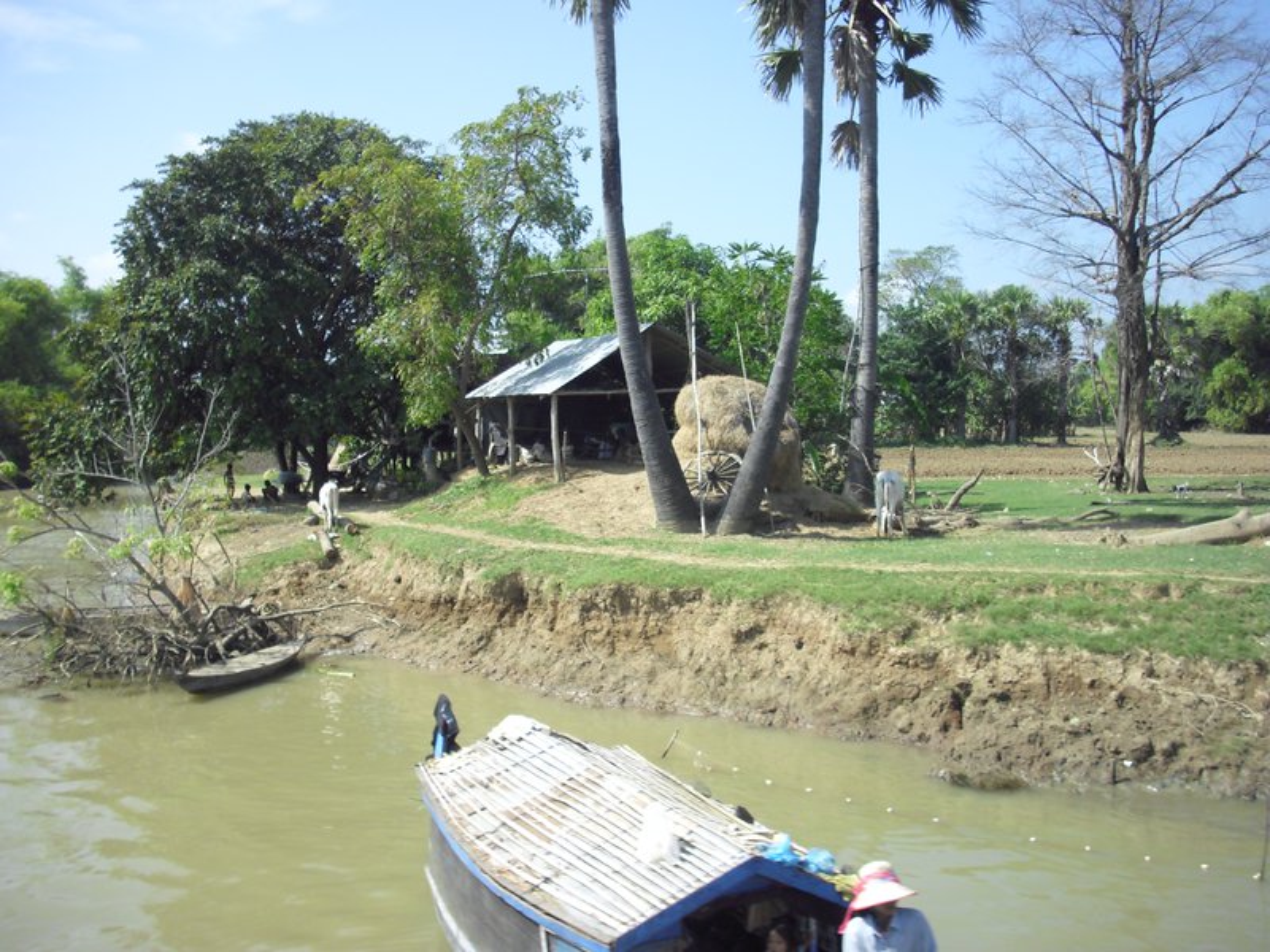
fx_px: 1394
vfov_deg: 37.7
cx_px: 635
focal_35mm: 38
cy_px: 476
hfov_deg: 49.0
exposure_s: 1/125
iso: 100
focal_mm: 6.2
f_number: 8
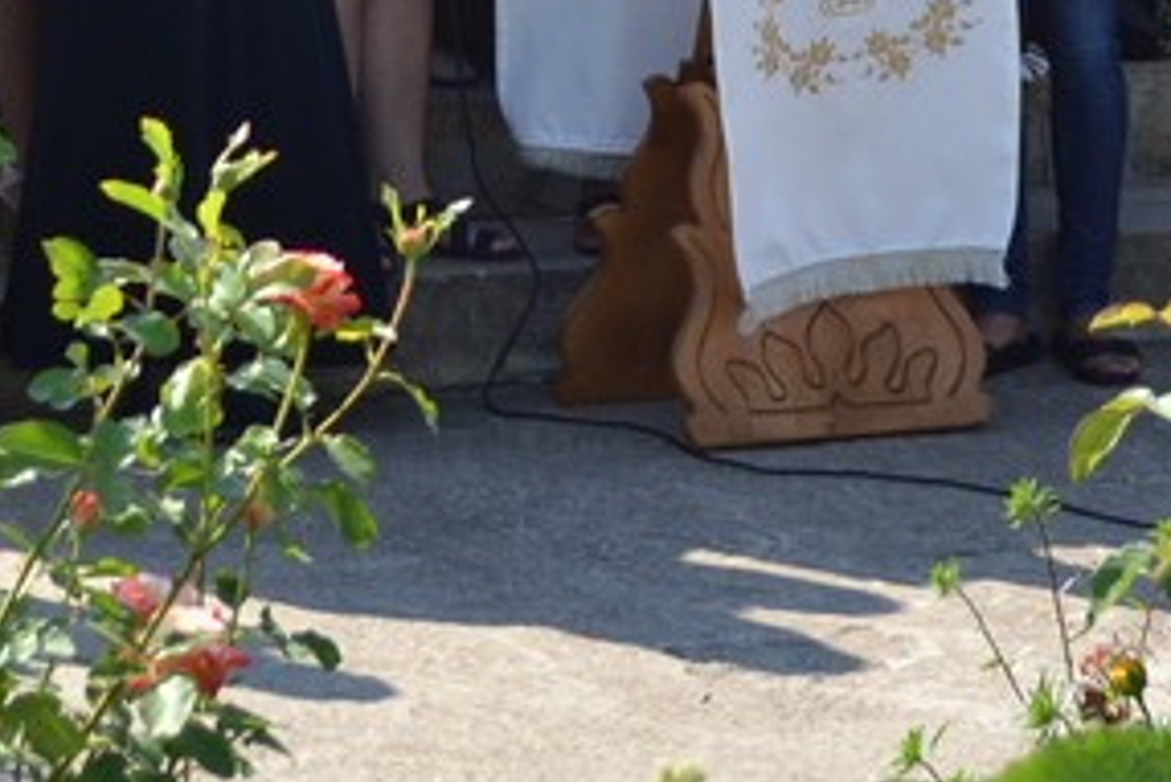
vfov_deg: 7.5
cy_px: -753
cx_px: 540
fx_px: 5728
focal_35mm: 176
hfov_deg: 11.7
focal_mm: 28
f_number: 5
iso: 400
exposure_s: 1/1250
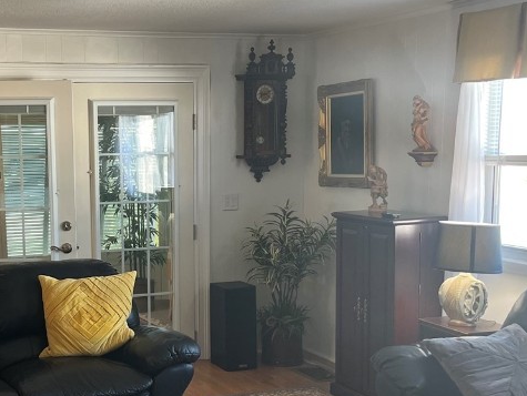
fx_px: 853
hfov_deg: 33.7
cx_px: 140
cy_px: 265
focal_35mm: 56
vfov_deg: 26.0
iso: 125
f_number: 1.6
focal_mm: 5.1
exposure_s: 1/120
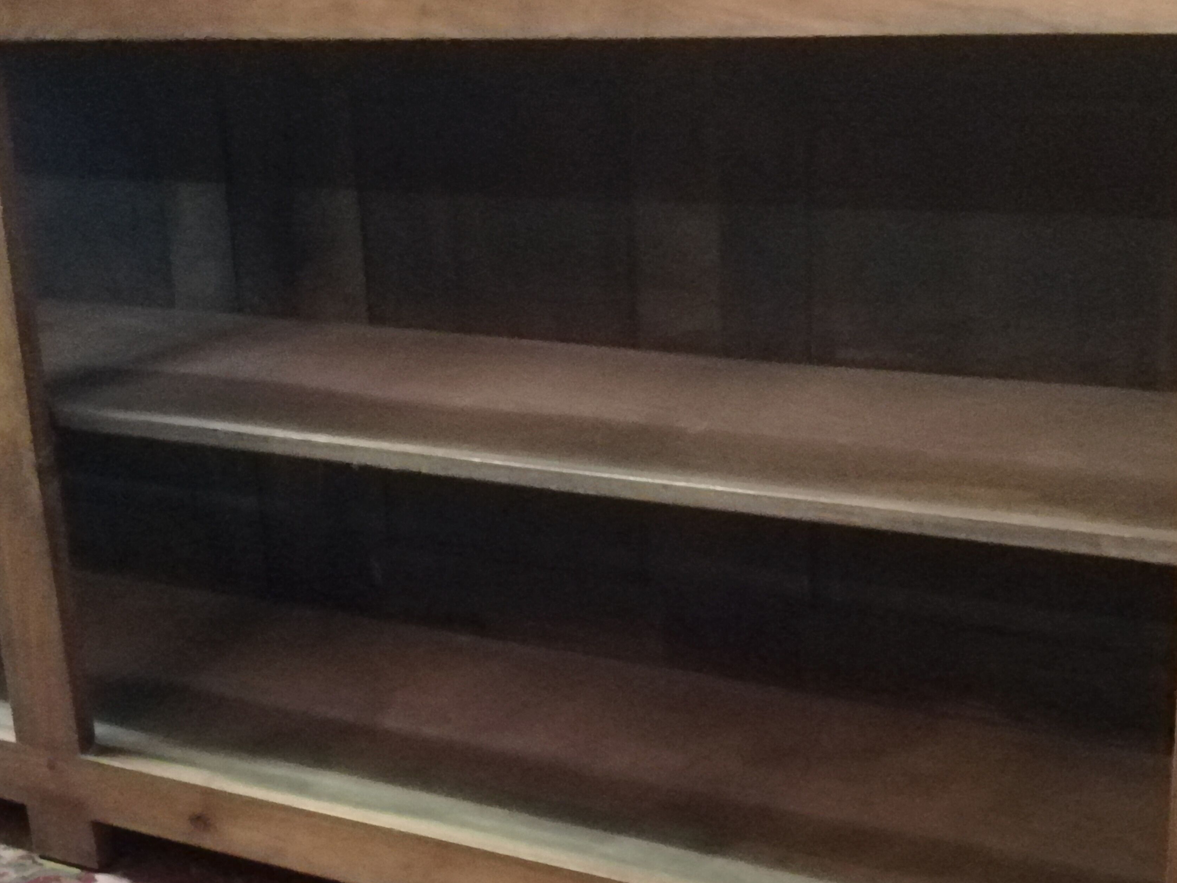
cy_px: 450
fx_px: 1734
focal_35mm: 51
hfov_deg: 37.5
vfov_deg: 28.6
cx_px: 610
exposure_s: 1/14.3
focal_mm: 3.83
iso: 3200
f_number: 2.2
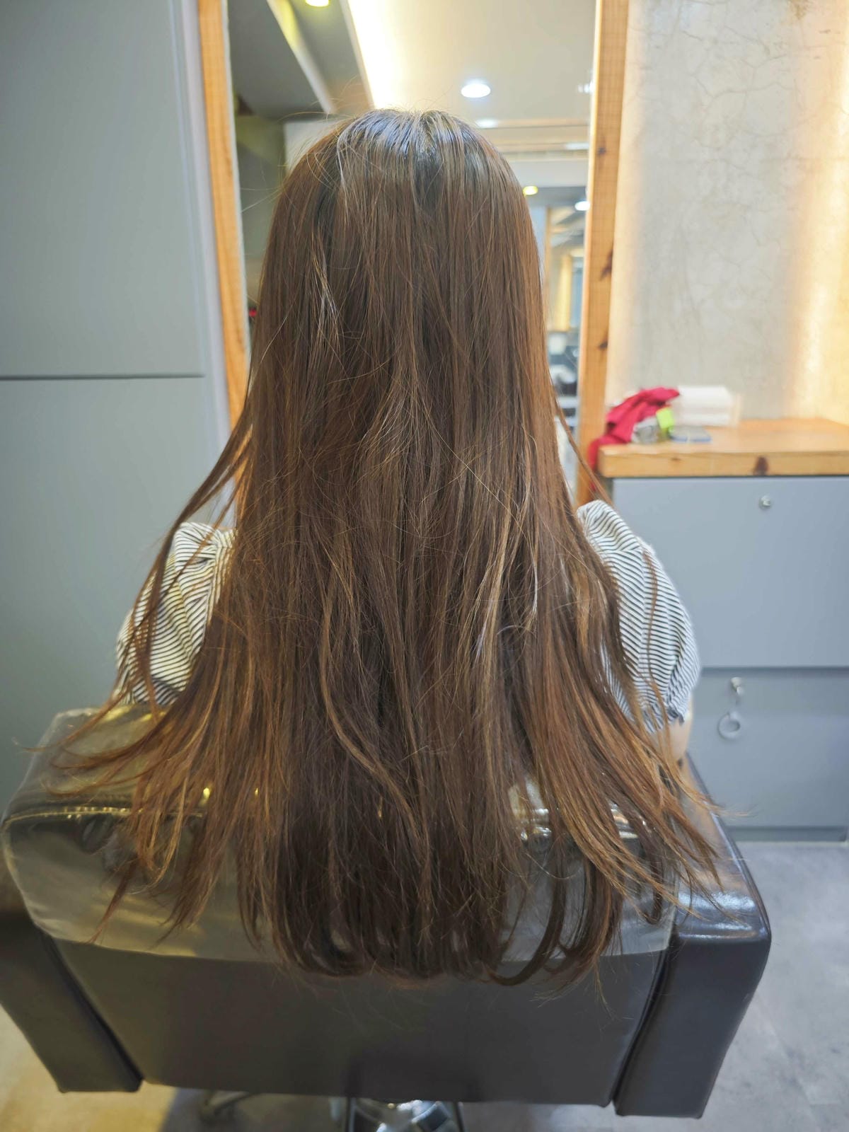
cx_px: 424
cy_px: 566
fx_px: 752
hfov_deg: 58.9
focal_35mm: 23
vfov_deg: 73.9
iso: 200
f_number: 1.63
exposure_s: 1/40
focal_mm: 8.72
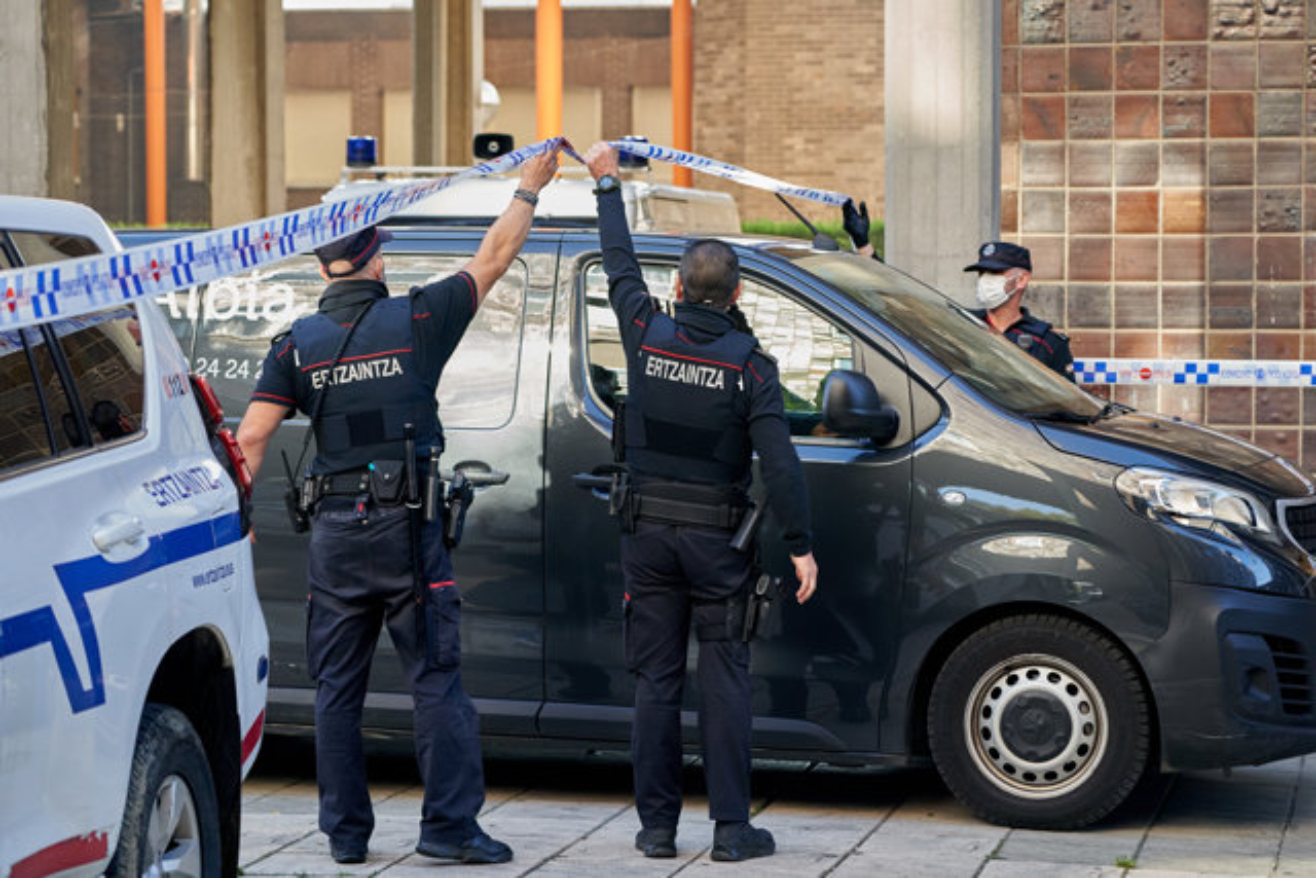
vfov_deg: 13.7
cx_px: 658
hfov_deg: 20.4
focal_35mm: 100
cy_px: 439
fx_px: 3656
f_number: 5.6
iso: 5000
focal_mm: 100
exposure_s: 1/800
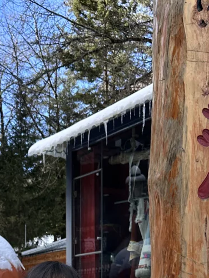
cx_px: 3
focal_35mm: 69
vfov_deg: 26.0
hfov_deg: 20.7
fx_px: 555
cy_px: 308
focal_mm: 6.86
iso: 80
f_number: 1.78
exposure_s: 1/1183
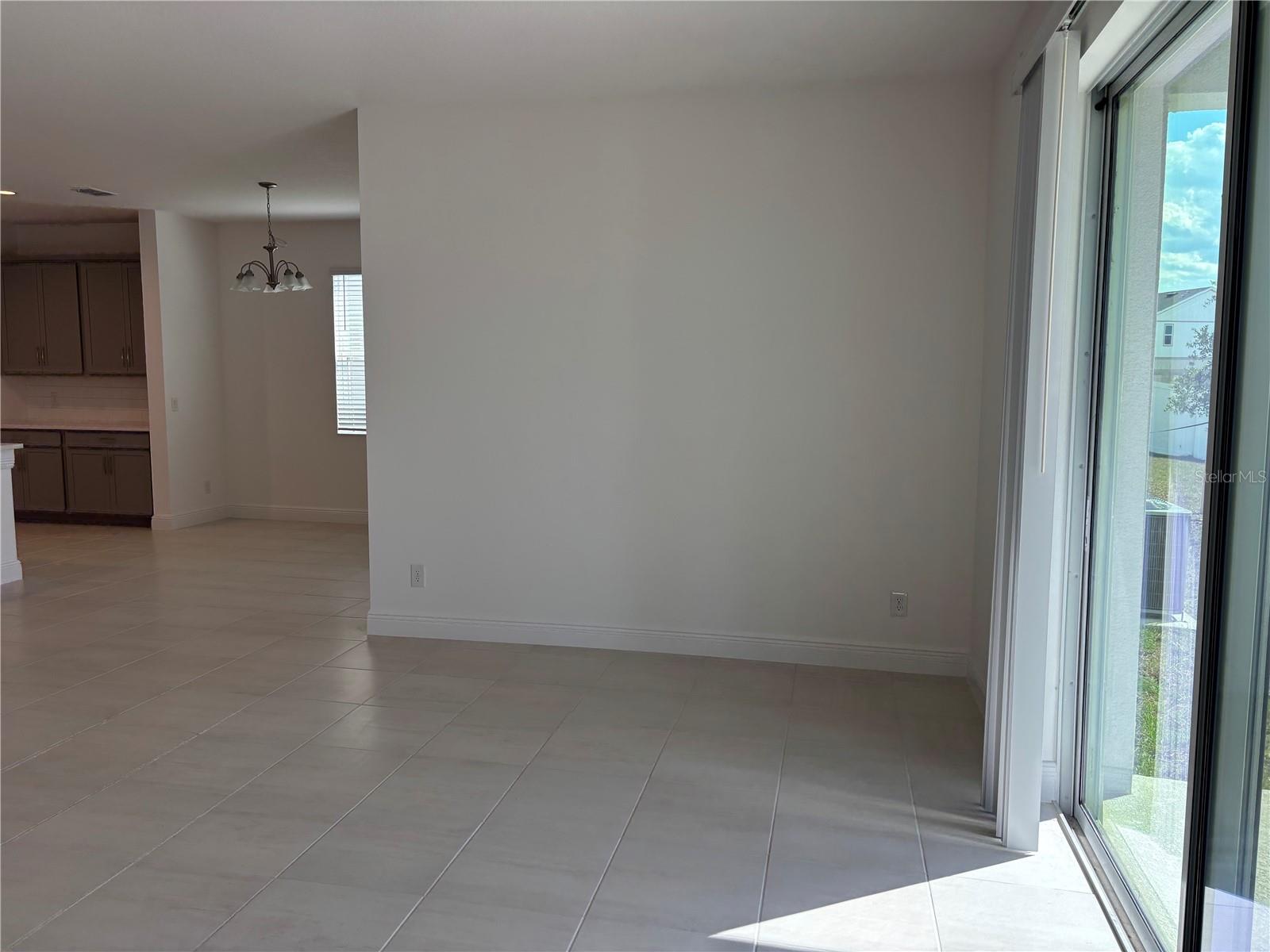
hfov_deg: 67.3
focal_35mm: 26
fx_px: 954
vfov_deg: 53.1
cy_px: 476
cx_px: 635
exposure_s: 1/426
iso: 50
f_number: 1.6
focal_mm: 5.96
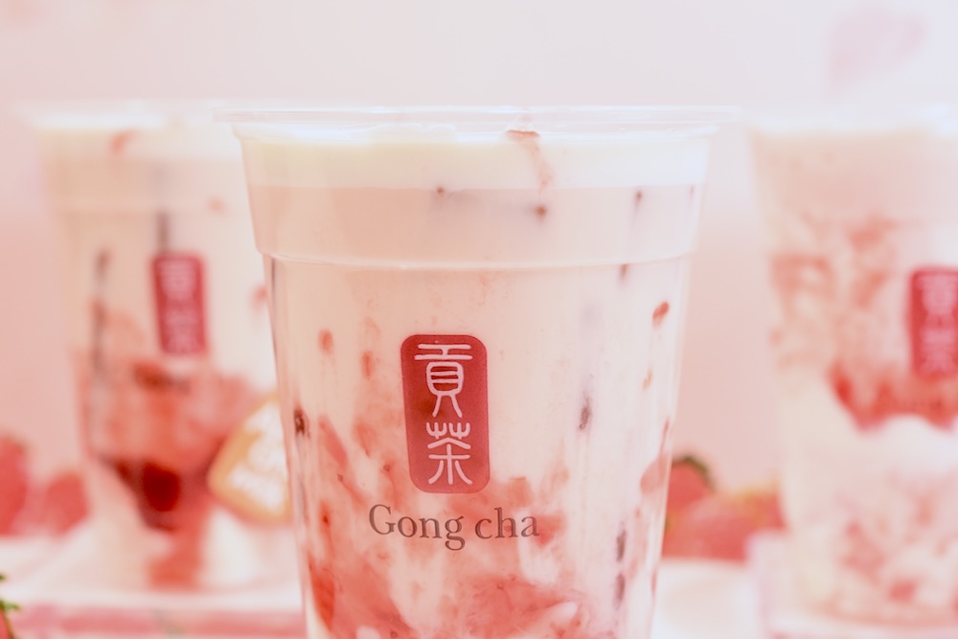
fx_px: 1597
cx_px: 479
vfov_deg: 22.6
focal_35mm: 60
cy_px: 320
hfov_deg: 33.4
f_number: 8
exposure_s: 1/200
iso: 6400
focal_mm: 60
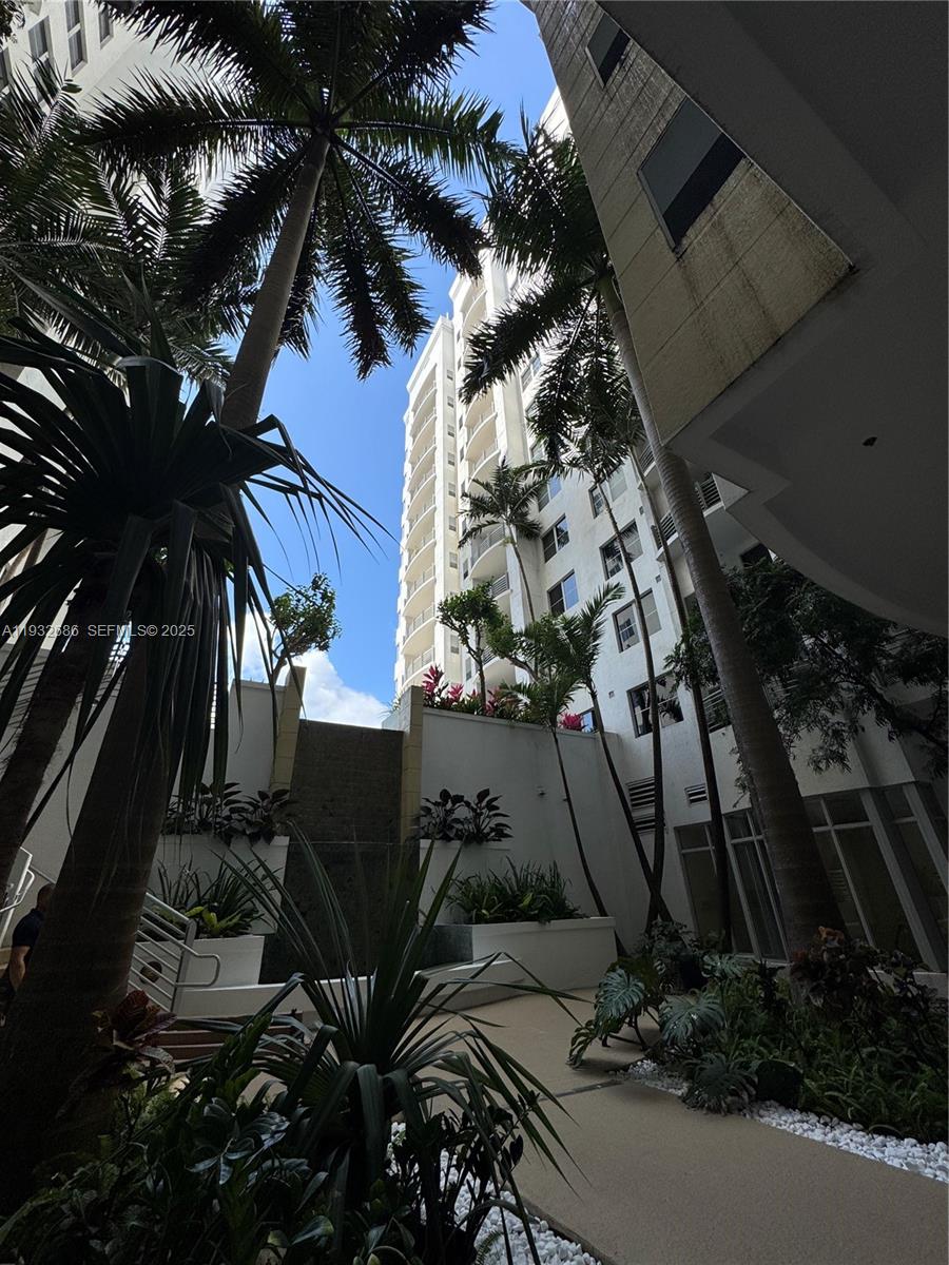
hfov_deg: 85.7
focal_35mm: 14
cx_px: 474
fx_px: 512
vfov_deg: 102.1
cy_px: 632
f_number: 2.2
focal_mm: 2.22
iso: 40
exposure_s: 1/944
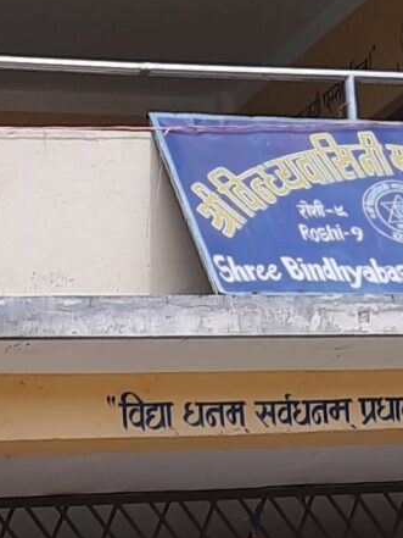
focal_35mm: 145
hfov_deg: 10.1
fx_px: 2250
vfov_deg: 13.1
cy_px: 706
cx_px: -103
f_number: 2
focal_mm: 4.6
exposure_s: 1/439
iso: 20
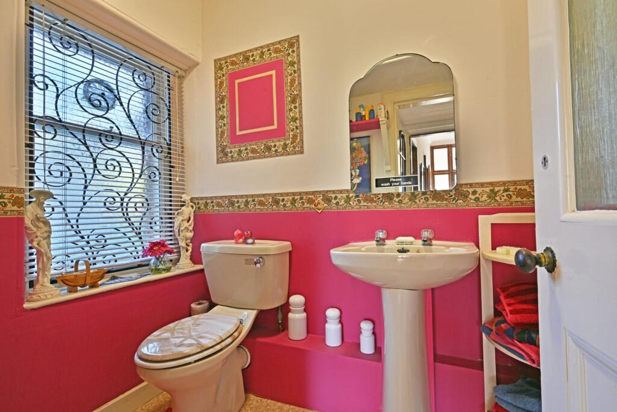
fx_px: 300
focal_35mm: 18
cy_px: 206
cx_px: 308
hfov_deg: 91.6
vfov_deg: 68.9
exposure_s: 1/5
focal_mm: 17.5
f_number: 13
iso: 125
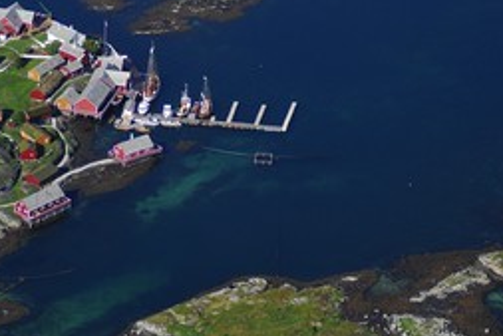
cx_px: 139
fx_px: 2432
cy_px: 119
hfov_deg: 11.8
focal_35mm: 174
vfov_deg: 7.9
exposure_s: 1/1000
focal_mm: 70
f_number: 3.2
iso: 100
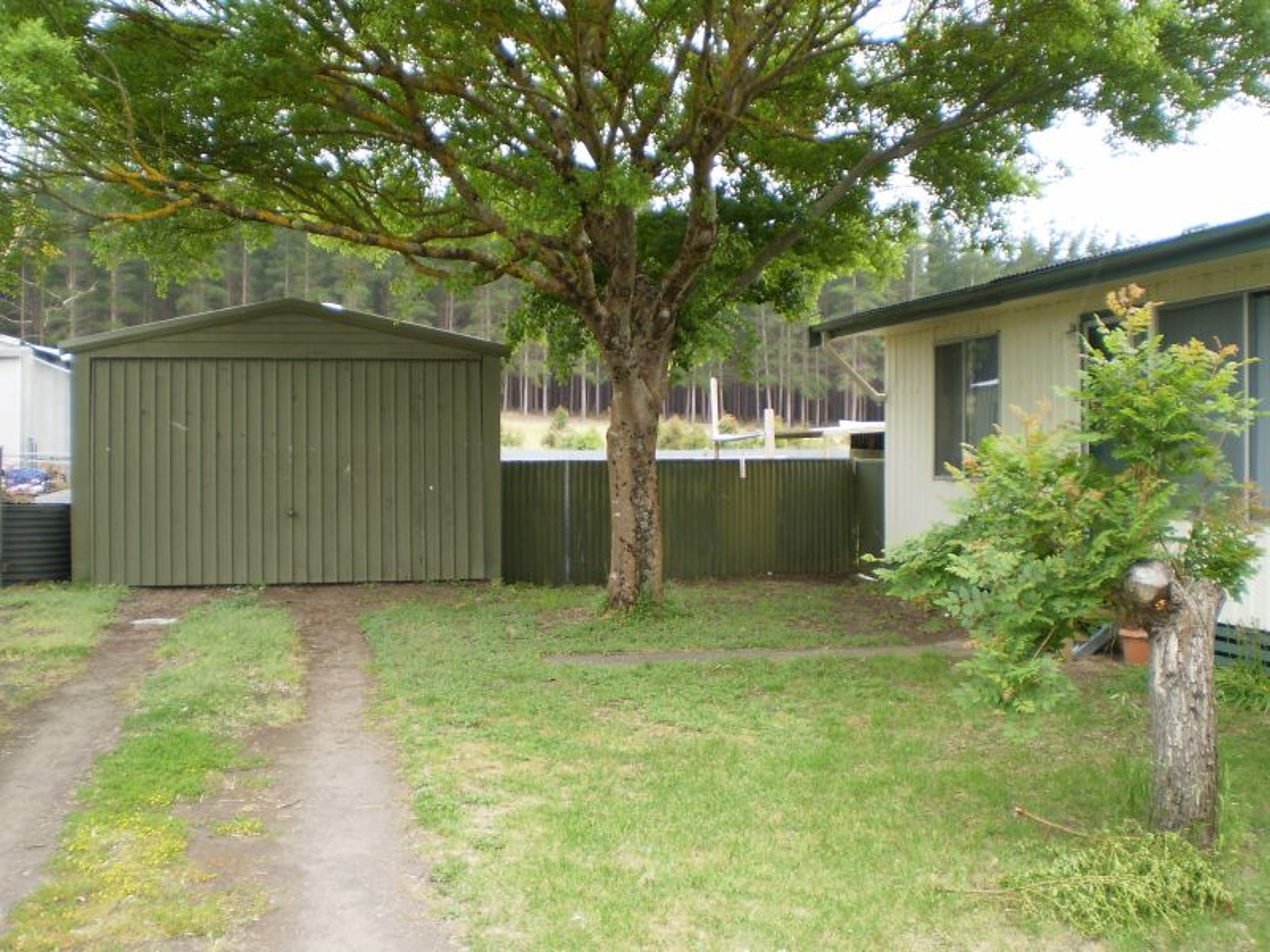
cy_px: 476
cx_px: 635
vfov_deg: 39.7
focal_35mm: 36
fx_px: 1321
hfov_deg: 51.4
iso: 64
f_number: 3.1
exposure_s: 1/80
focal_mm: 6.3
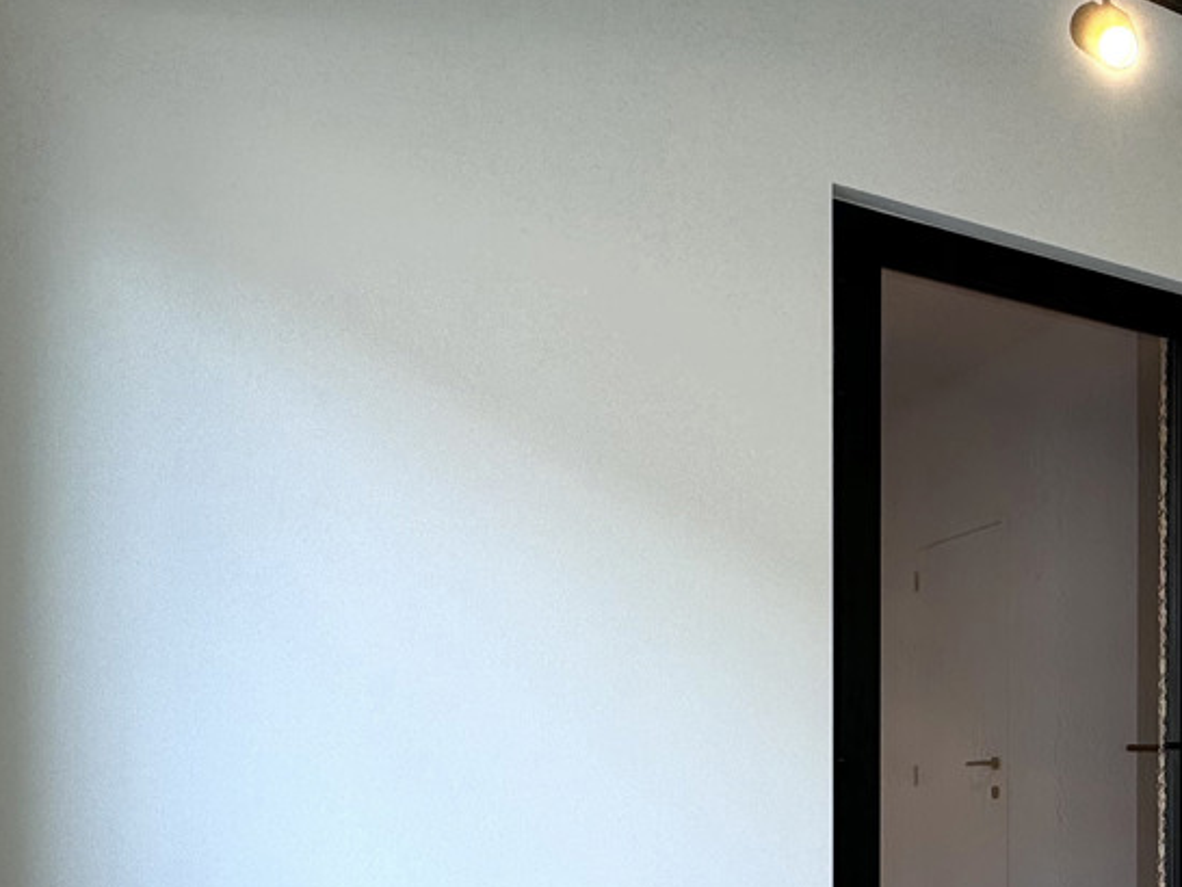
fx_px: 1401
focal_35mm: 41
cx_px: 1383
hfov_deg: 36.5
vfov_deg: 33.2
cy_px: 813
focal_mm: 2.22
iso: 40
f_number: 2.2
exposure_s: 1/146
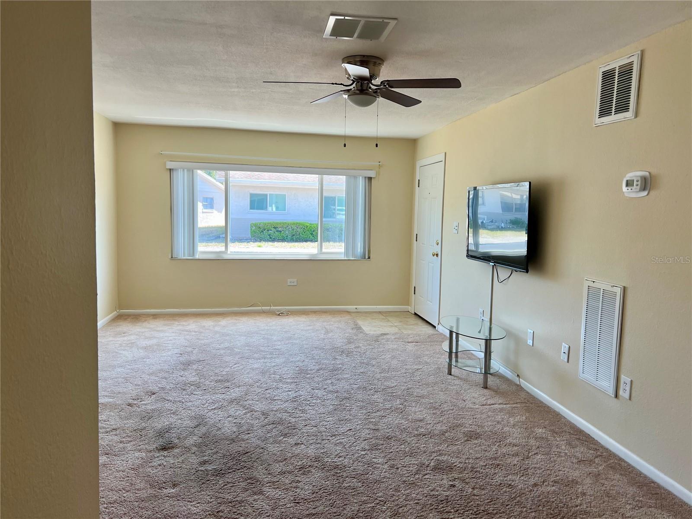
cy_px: 260
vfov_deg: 53.1
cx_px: 346
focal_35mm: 26
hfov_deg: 67.3
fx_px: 520
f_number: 1.5
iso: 64
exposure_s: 1/140
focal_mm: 5.7
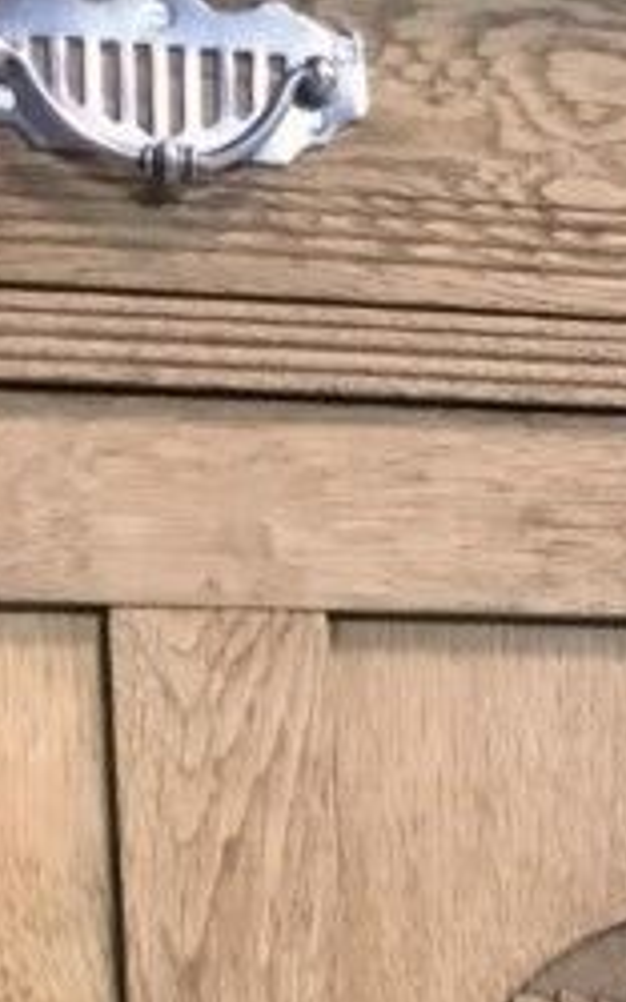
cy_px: 1210
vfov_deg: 18.7
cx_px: 1108
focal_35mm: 105
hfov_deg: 11.6
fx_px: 2869
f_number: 2.4
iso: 250
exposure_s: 1/17
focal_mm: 3.3
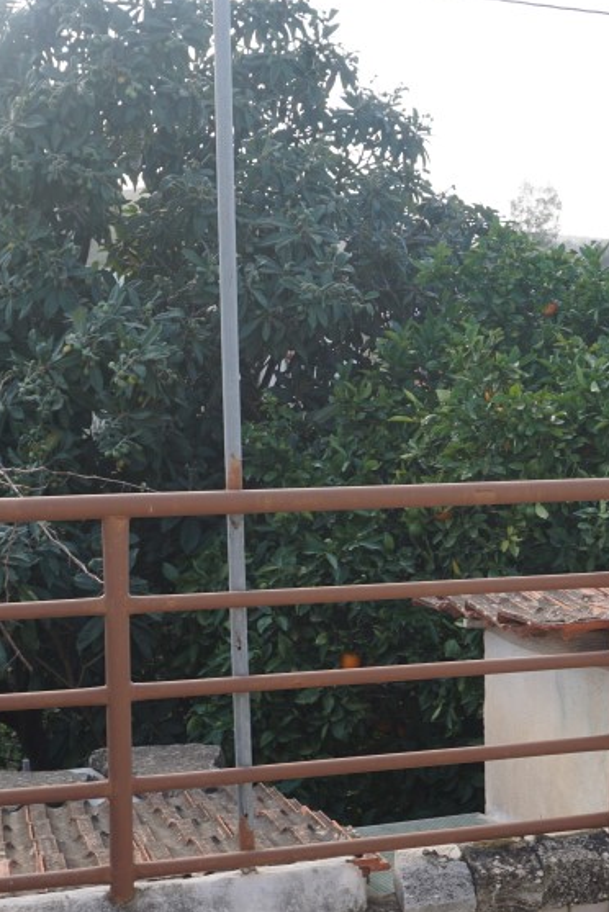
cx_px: 511
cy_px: 501
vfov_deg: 32.3
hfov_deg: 21.6
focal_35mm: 62
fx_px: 1571
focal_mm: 20
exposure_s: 1/100
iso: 100
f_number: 7.1
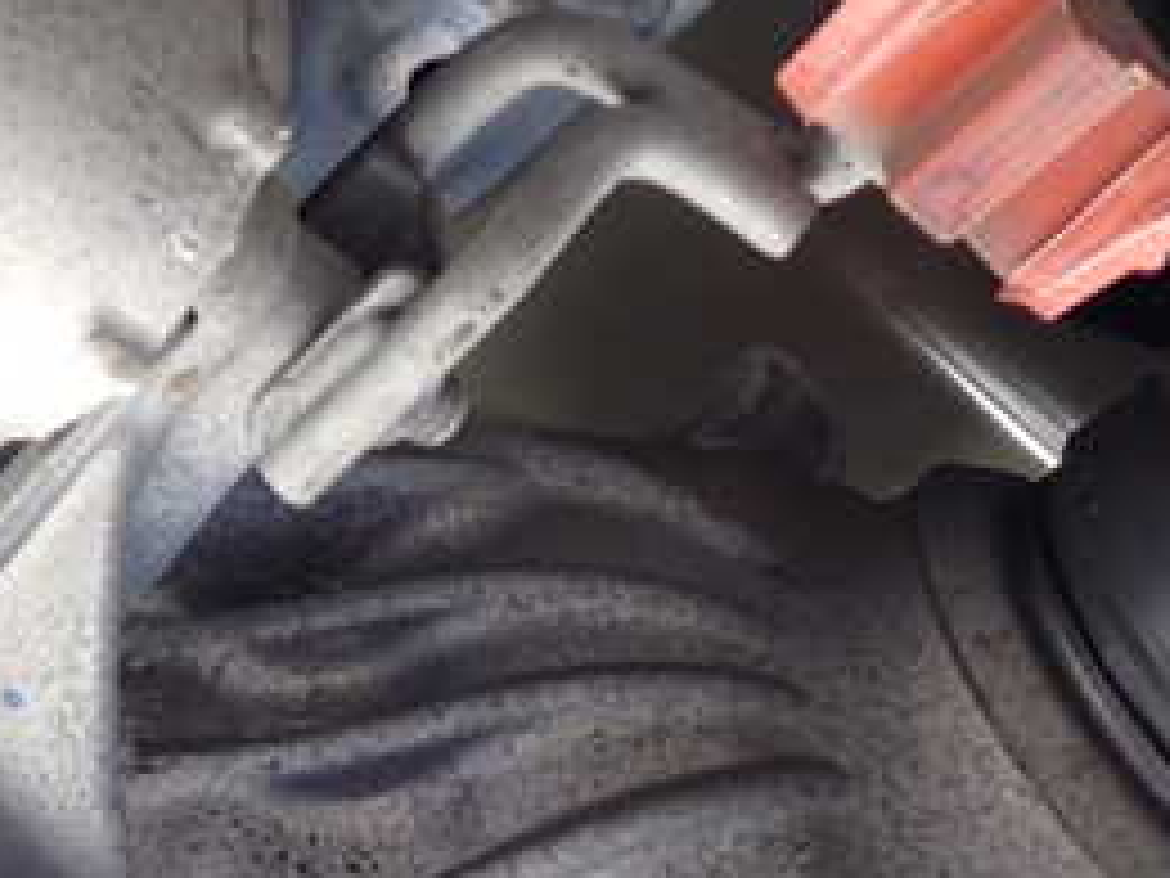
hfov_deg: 23.4
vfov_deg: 17.1
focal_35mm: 83
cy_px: 995
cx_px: 324
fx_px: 2805
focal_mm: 6.37
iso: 200
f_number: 2.5
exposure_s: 1/40
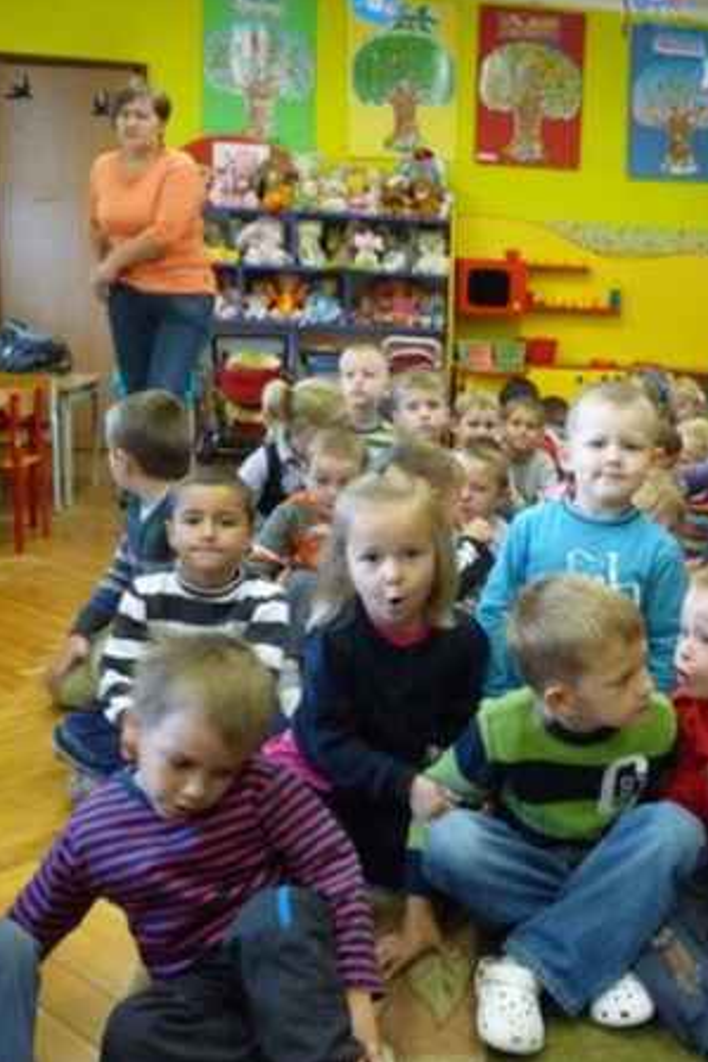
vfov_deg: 50.7
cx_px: 580
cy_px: 532
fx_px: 1120
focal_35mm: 38
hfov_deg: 33.9
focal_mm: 4.8
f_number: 2.8
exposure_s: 1/80
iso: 800
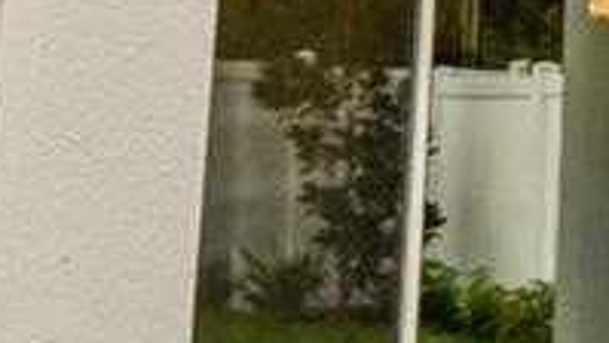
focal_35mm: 126
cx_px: 1059
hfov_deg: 15.0
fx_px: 2035
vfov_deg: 9.0
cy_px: -392
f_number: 7.1
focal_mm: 10
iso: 100
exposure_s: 1/125
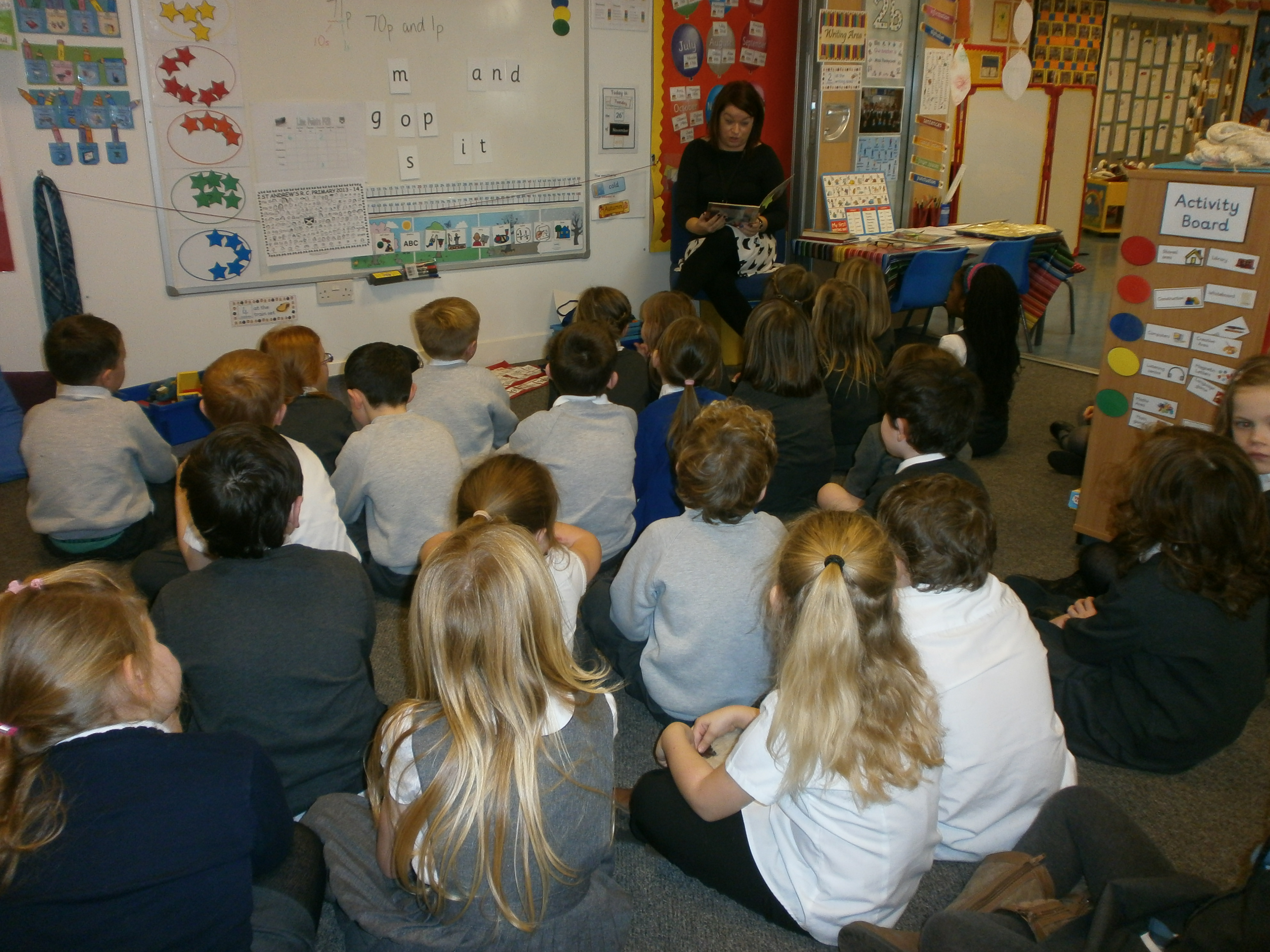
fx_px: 991
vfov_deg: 51.4
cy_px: 476
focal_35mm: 27
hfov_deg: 65.3
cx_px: 635
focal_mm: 4.8
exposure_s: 1/30
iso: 125
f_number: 2.9
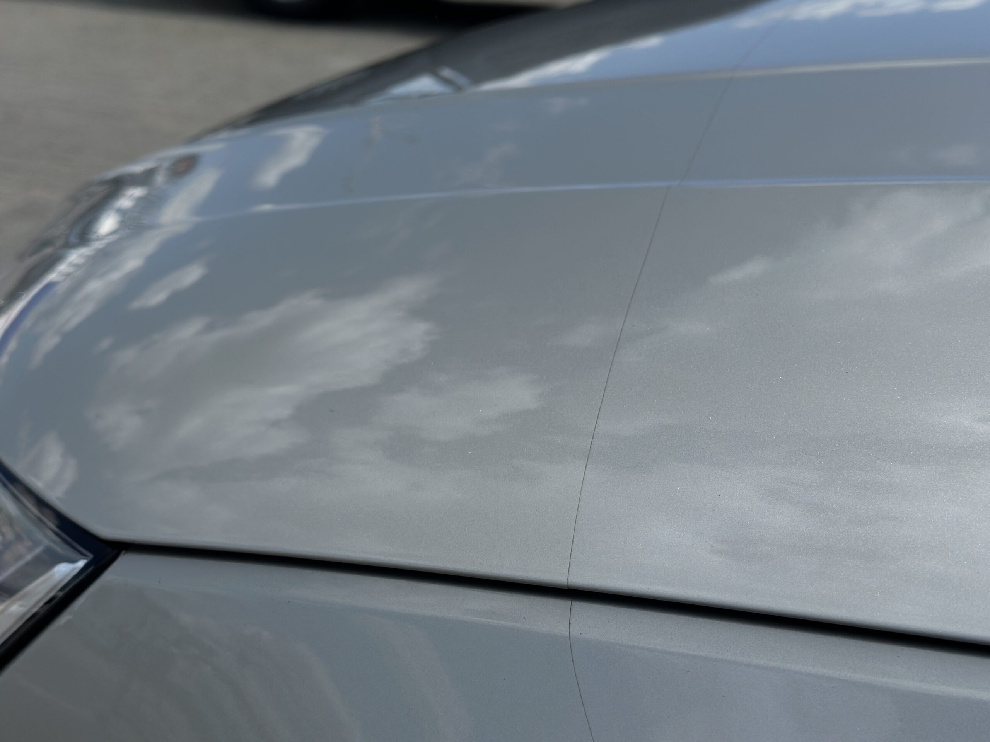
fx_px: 1373
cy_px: 371
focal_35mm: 48
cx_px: 495
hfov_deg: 39.7
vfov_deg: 30.3
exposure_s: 1/12048
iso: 100
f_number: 1.78
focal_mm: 6.86
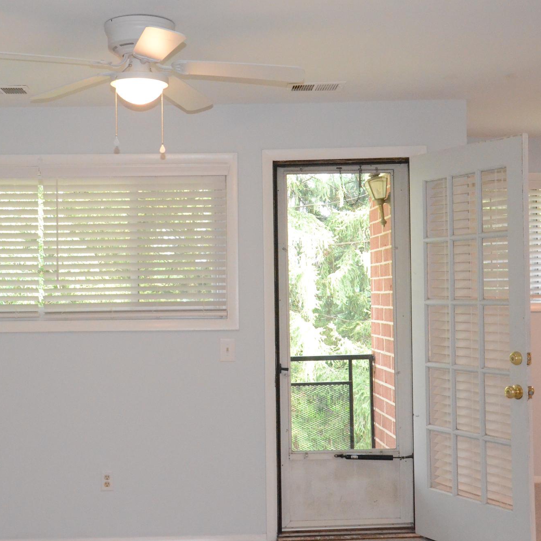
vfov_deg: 36.1
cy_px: 268
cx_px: 217
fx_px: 831
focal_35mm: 47
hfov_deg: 35.9
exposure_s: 1/200
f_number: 8
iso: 6400
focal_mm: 24
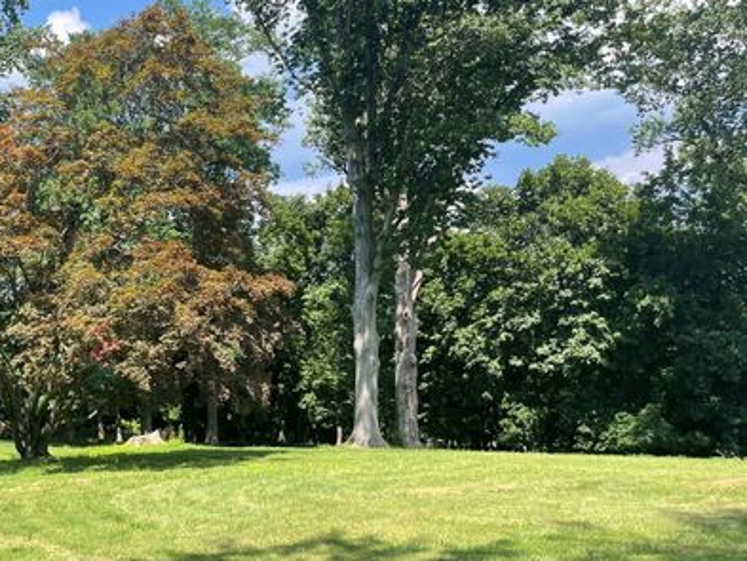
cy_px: 401
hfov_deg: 41.8
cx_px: 141
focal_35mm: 43
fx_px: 928
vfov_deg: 33.1
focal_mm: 4.2
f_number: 1.6
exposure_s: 1/1366
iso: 32
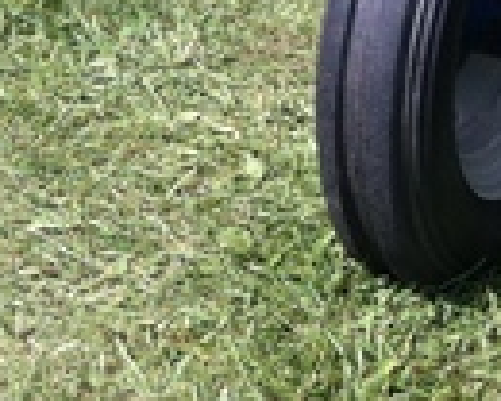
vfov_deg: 8.9
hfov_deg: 11.0
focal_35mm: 168
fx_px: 2491
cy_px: -285
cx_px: -250
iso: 80
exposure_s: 1/642
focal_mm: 3.85
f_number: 2.8
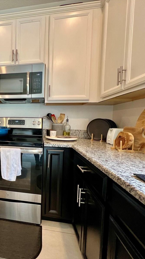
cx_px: 11
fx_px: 130
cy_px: 129
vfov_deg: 89.6
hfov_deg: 50.7
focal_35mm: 19
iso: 160
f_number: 1.8
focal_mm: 1.57
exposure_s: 1/60
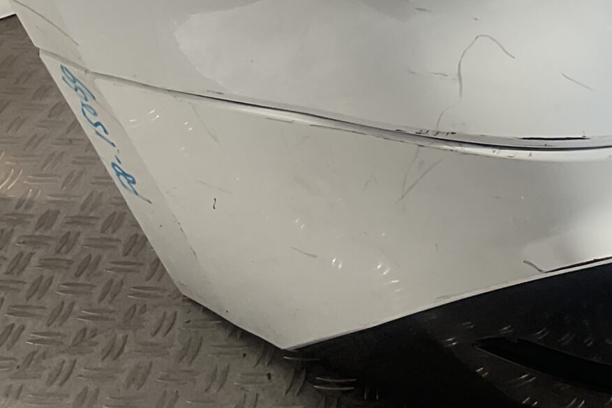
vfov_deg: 14.8
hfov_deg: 22.7
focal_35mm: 88
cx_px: 525
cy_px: -124
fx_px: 1496
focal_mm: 3
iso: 16
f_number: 1.8
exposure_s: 1/1250
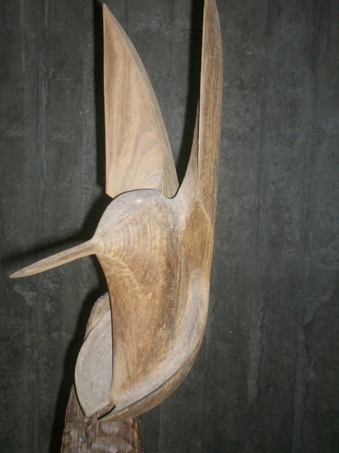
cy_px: 212
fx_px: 536
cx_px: 152
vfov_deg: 45.8
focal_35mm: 41
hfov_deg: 35.1
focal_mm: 6
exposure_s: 1/15
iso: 140
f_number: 4.5
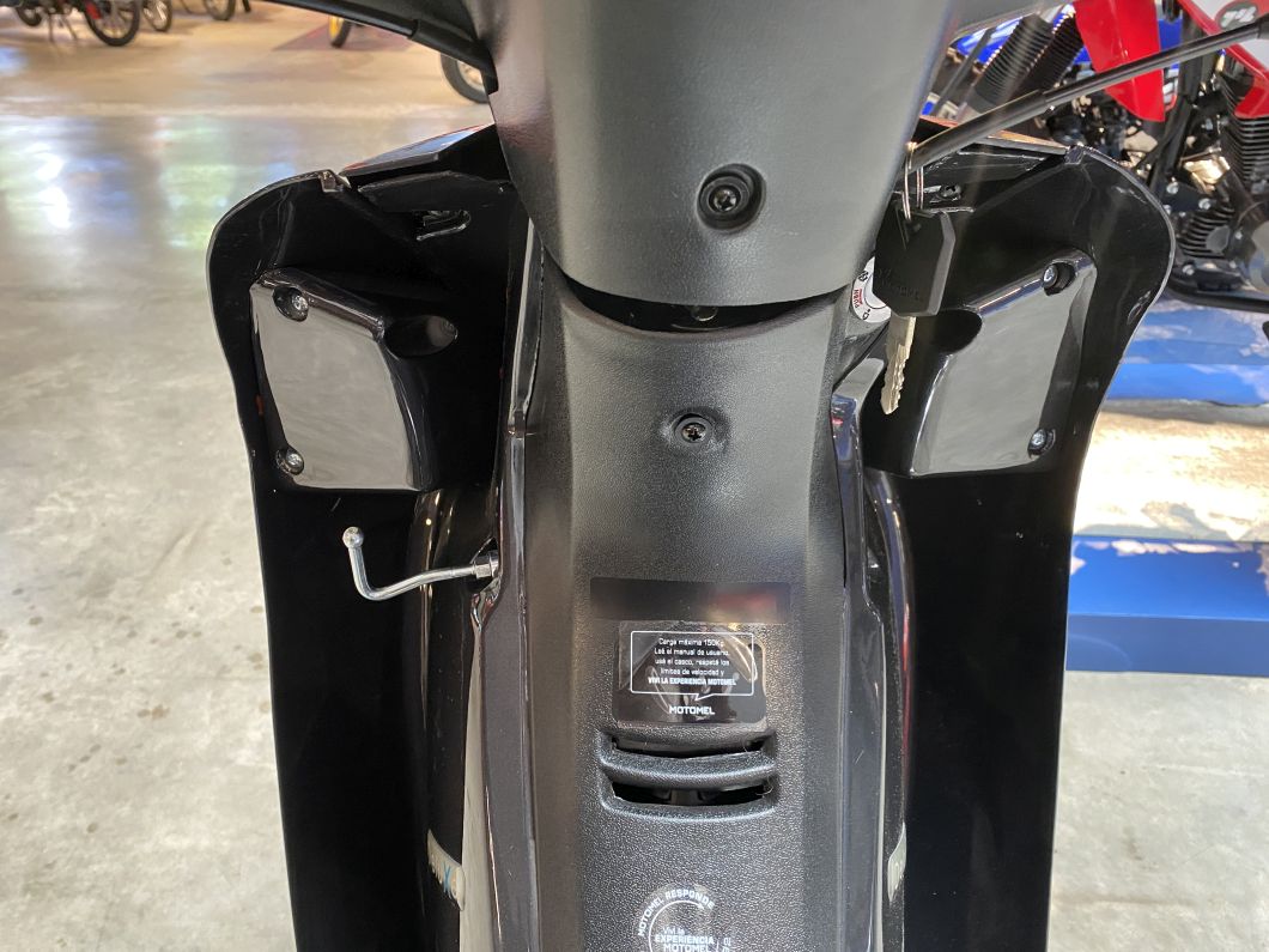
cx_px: 634
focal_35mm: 26
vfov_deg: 53.1
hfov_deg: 67.3
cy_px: 476
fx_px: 953
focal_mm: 4.25
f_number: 1.8
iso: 200
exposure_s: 1/50
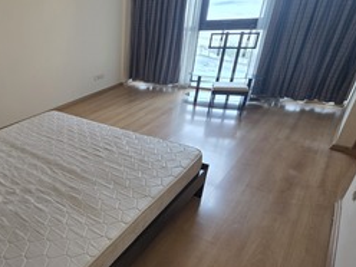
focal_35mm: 24
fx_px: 247
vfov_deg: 56.6
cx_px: 60
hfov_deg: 63.8
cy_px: 151
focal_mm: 2.2
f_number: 1.9
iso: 80
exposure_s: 1/100
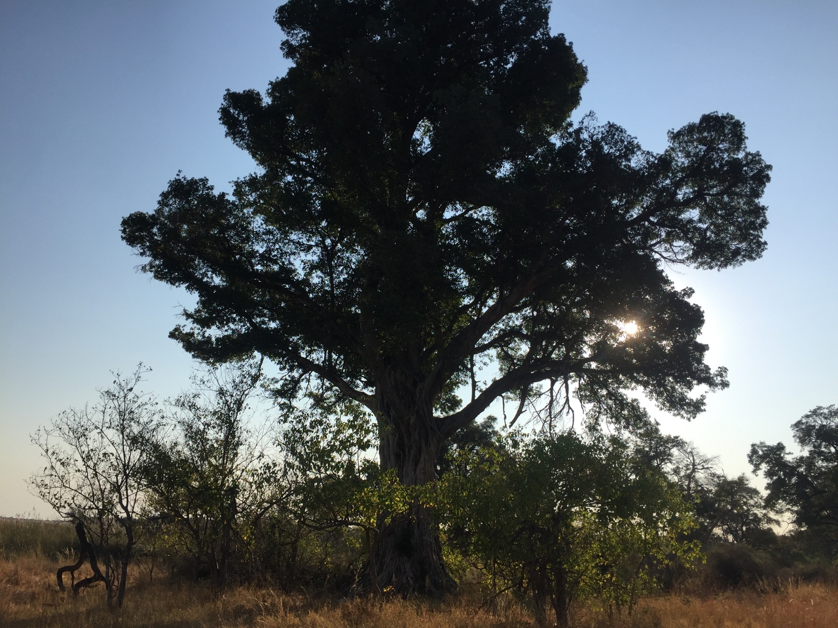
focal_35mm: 29
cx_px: 419
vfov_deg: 48.2
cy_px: 314
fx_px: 702
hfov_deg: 61.7
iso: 32
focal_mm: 4.15
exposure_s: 1/2475
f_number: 2.2
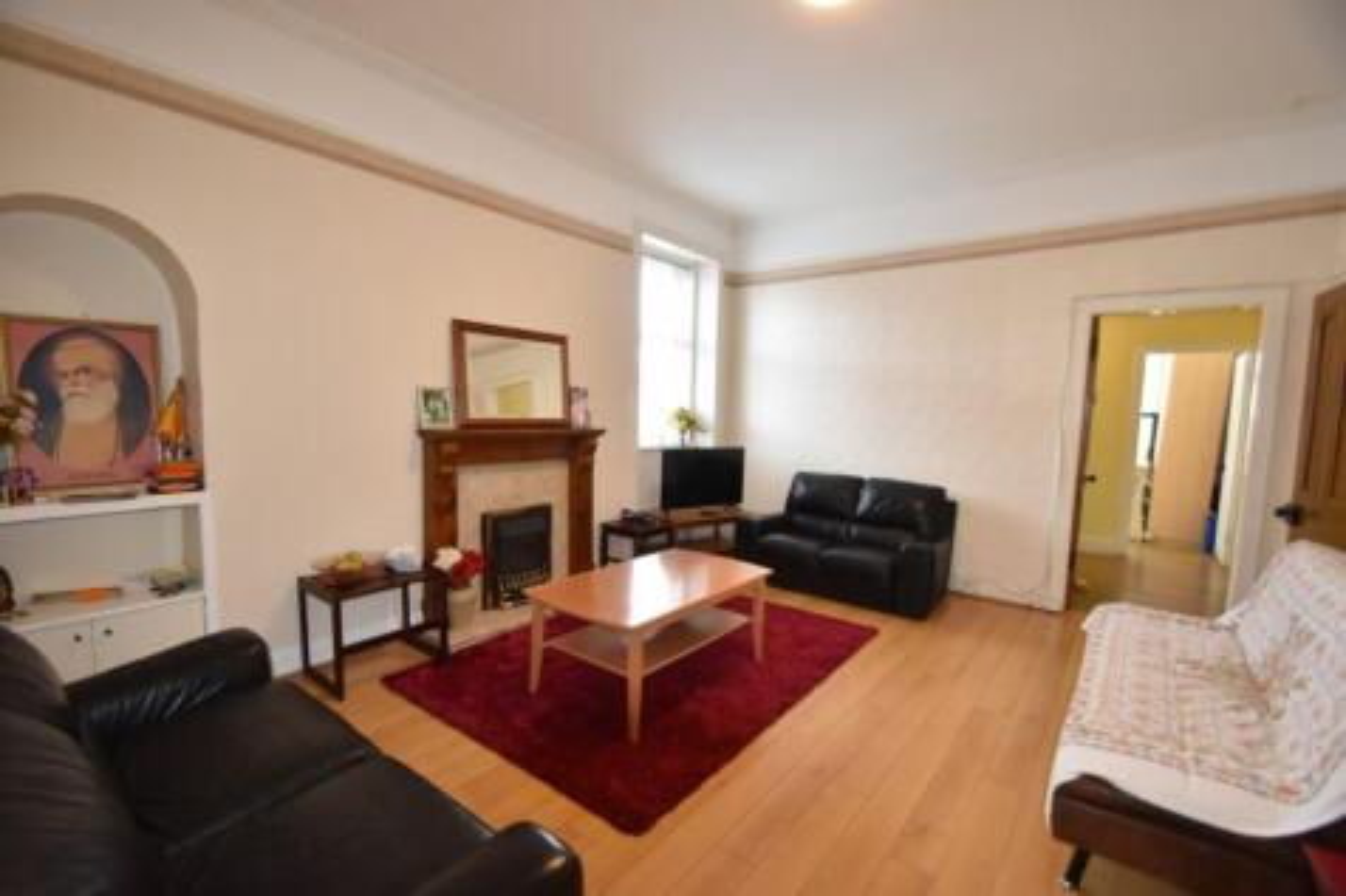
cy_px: 448
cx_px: 673
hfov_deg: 100.4
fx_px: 561
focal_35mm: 15
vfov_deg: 77.3
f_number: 4.5
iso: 900
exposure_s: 1/60
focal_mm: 10
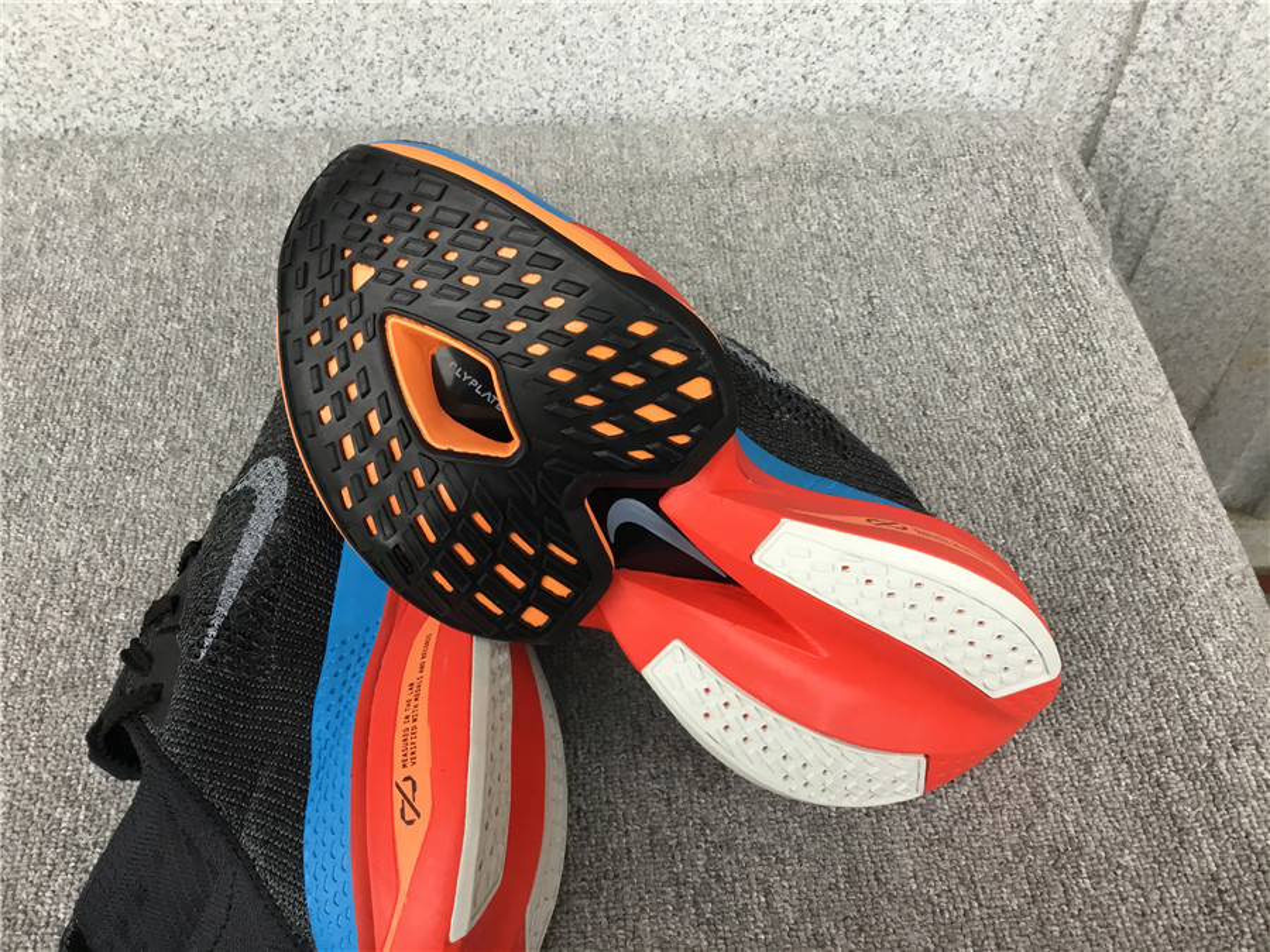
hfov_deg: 58.4
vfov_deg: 45.4
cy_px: 476
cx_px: 635
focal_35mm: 31
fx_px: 1137
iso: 40
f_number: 2.4
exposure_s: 1/33
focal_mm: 3.3
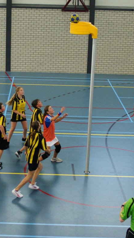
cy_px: 118
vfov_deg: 31.4
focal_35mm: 67
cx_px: 53
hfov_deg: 18.0
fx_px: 423
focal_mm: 28
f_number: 3.5
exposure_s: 1/200
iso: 800
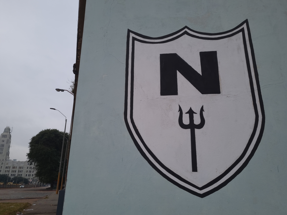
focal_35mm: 26
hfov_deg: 67.3
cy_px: 108
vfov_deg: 53.1
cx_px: 144
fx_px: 216
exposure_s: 1/1287
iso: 50
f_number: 1.8
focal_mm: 5.4
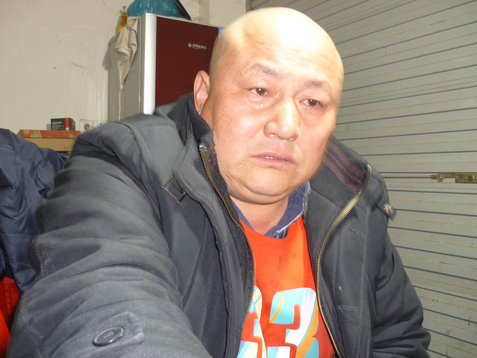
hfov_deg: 55.4
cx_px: 238
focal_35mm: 33
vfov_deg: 42.9
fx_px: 455
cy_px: 179
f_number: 2.8
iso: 100
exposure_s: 1/1.3
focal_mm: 5.5
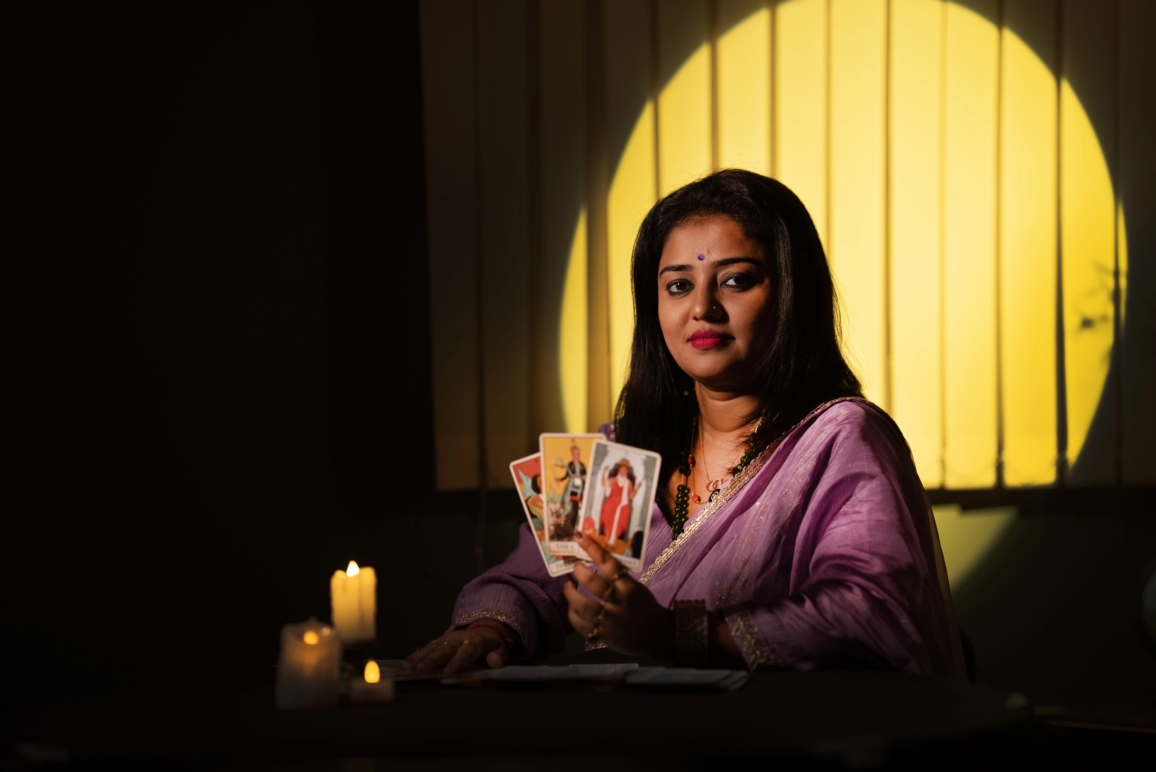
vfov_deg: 16.1
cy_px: 386
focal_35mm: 85
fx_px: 2731
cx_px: 578
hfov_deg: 23.9
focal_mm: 85
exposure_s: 1/125
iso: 100
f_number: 1.4
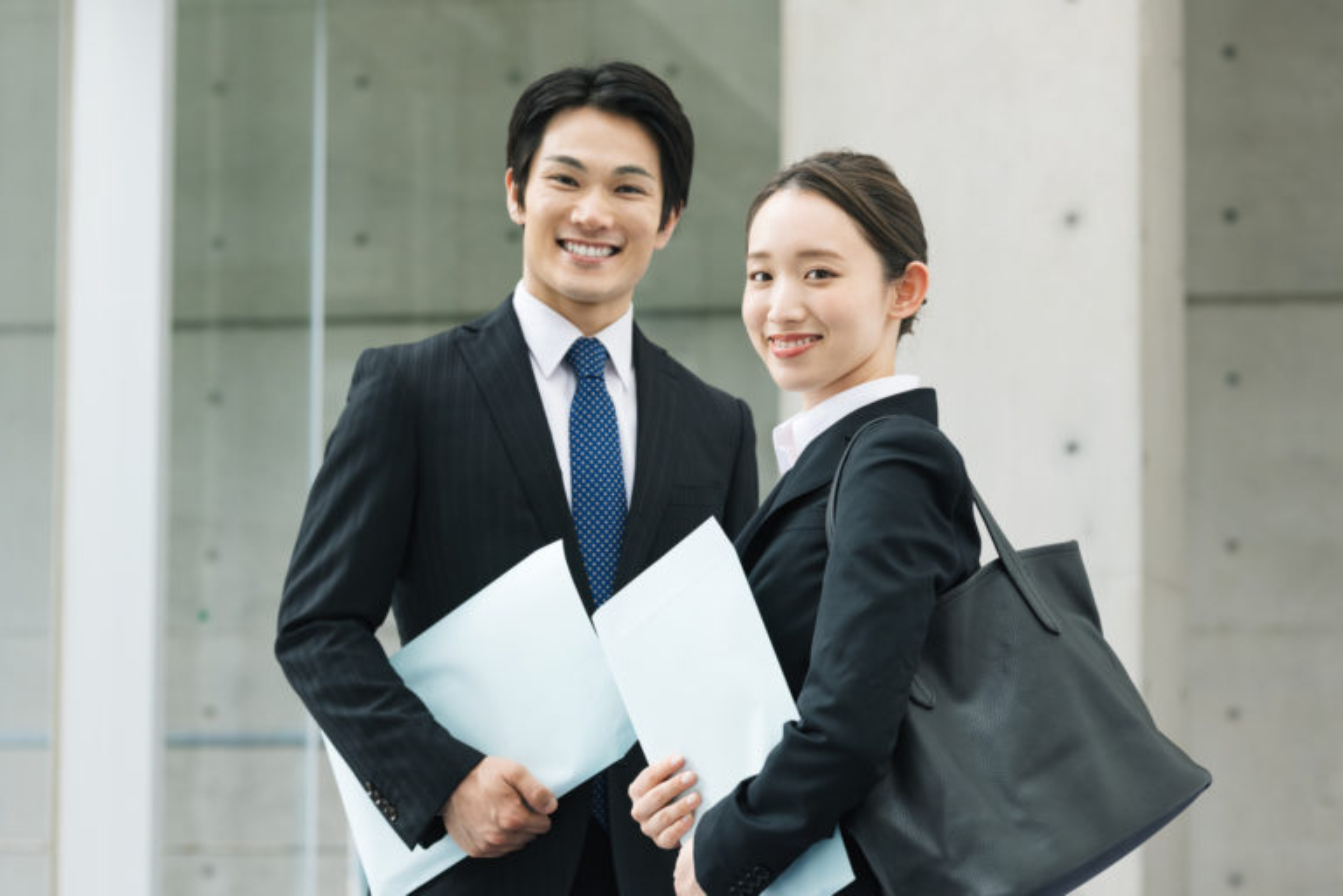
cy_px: 448
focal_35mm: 105
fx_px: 3917
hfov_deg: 19.5
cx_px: 672
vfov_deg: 13.0
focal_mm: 105
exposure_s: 1/160
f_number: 4.5
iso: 400
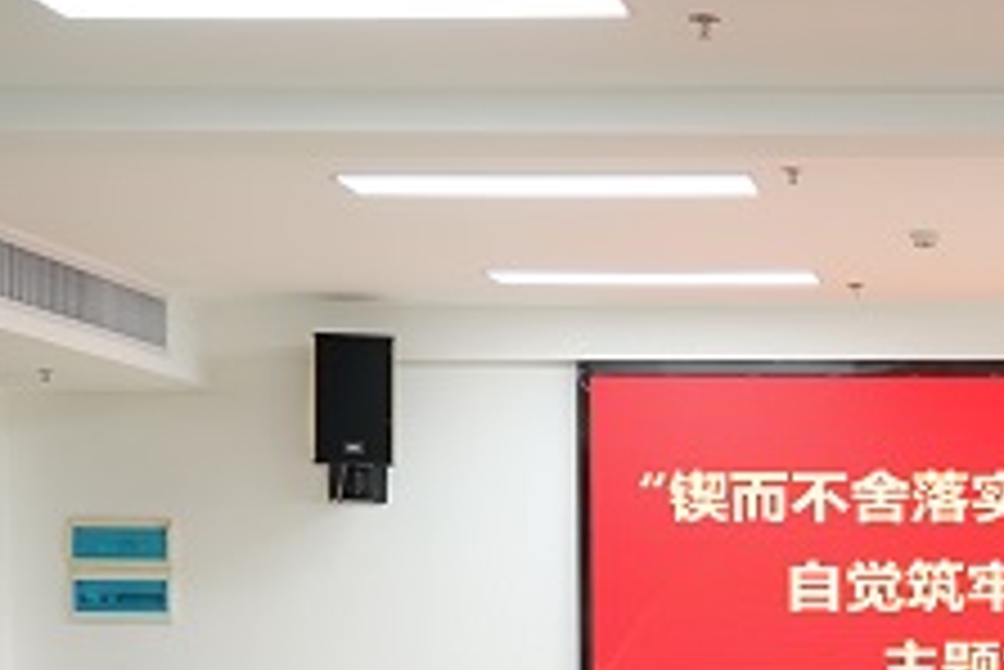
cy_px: 764
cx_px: 1054
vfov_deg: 14.2
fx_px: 2623
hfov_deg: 20.8
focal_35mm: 94
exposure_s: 1/50
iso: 640
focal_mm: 30
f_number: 4
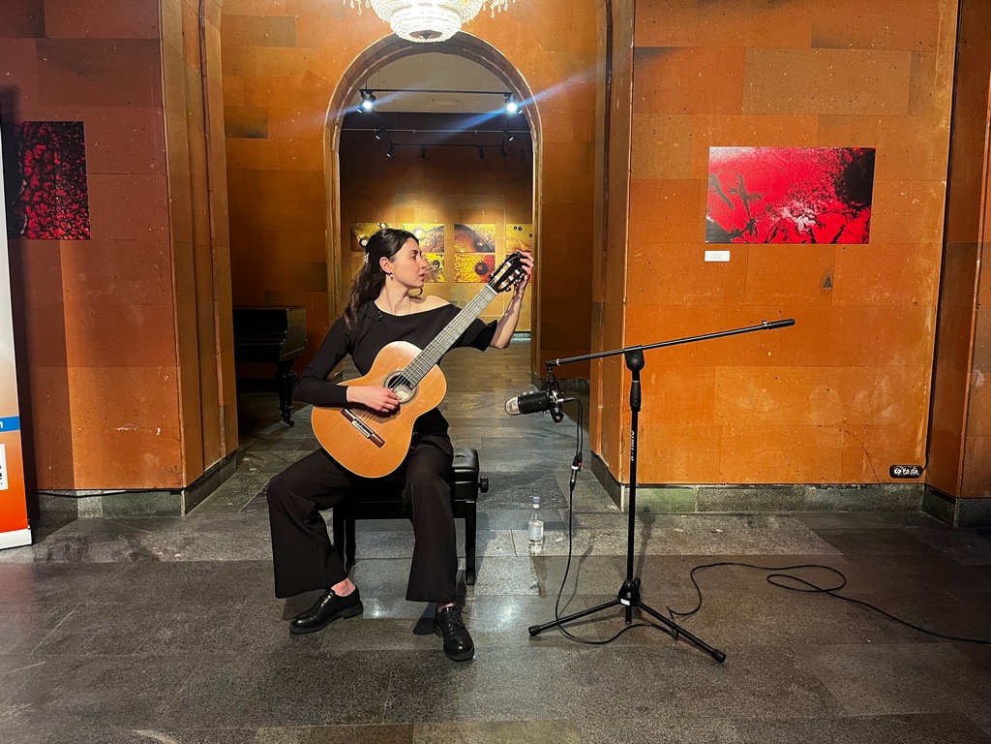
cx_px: 496
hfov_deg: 67.3
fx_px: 744
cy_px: 372
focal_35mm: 26
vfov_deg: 53.1
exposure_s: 1/50
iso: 250
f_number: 1.6
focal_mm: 5.1
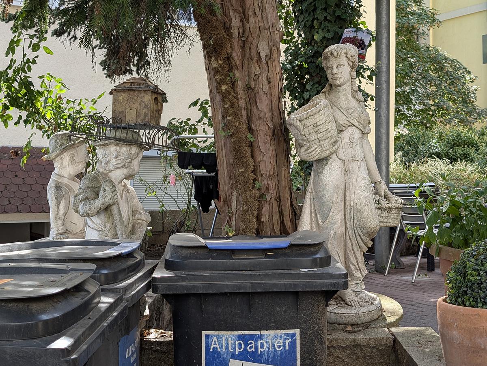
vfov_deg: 29.7
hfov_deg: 38.9
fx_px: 690
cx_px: 244
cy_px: 183
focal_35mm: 49
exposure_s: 1/175
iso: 20
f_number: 1.68
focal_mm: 6.9
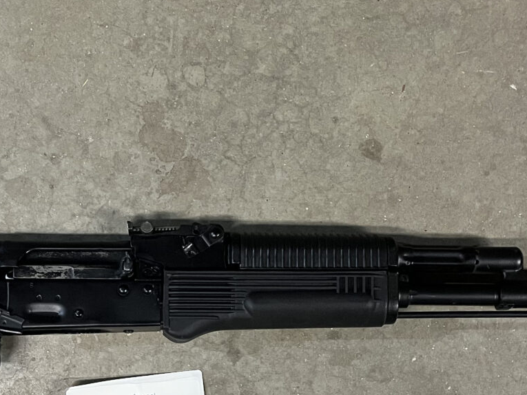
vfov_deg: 21.3
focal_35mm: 68
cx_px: 106
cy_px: 325
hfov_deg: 28.0
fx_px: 1035
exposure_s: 1/60
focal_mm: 5.1
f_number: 1.6
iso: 400
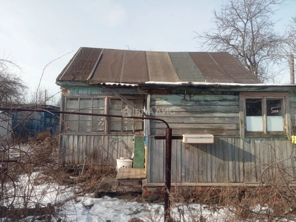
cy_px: 111
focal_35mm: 28
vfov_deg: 49.8
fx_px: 239
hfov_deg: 63.4
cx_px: 148
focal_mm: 3.46
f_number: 2.2
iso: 102
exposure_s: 1/710
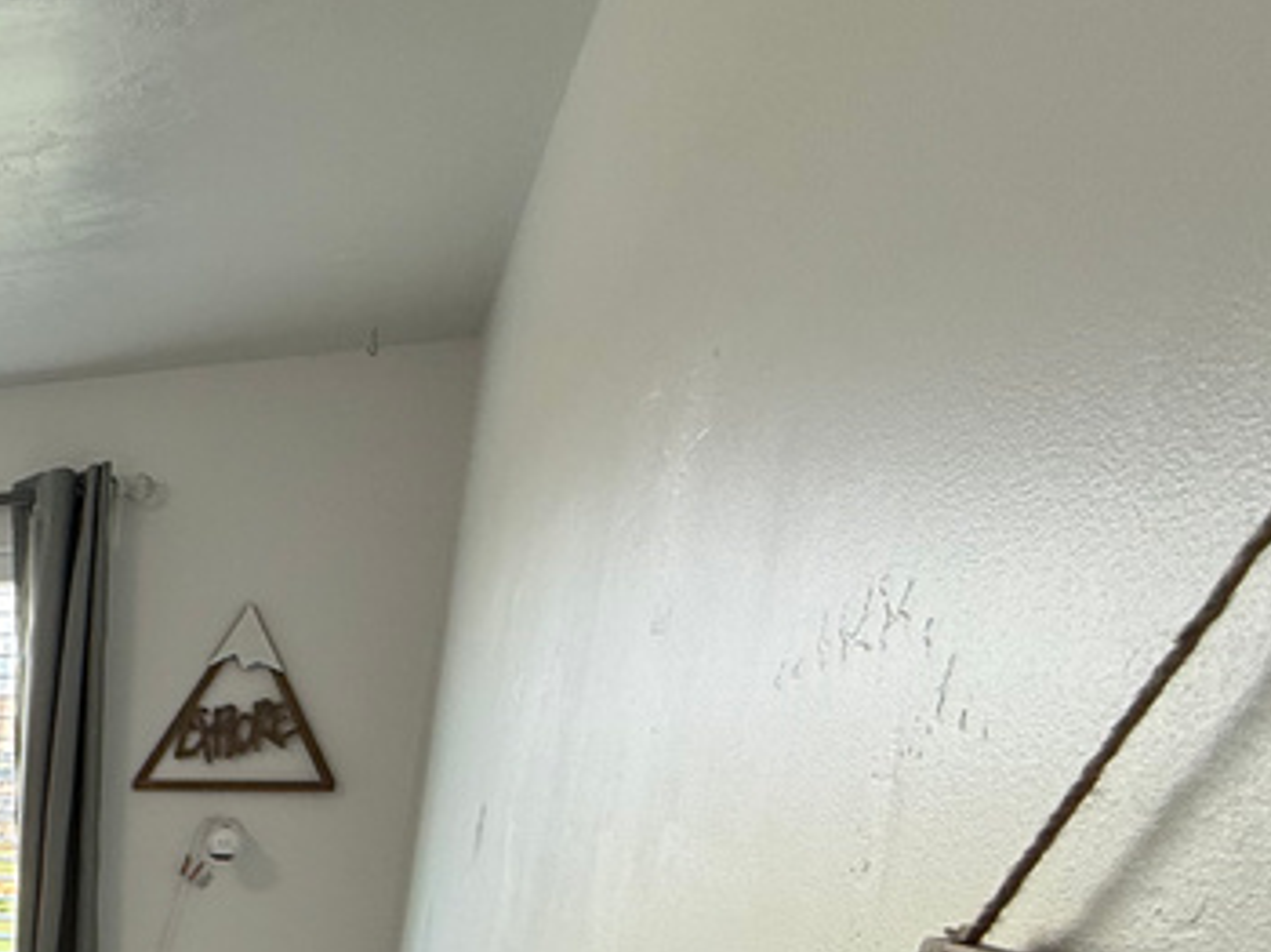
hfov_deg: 30.3
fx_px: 1504
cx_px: -556
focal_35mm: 41
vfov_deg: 30.8
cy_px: 1083
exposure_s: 1/120
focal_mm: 2.22
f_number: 2.2
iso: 100
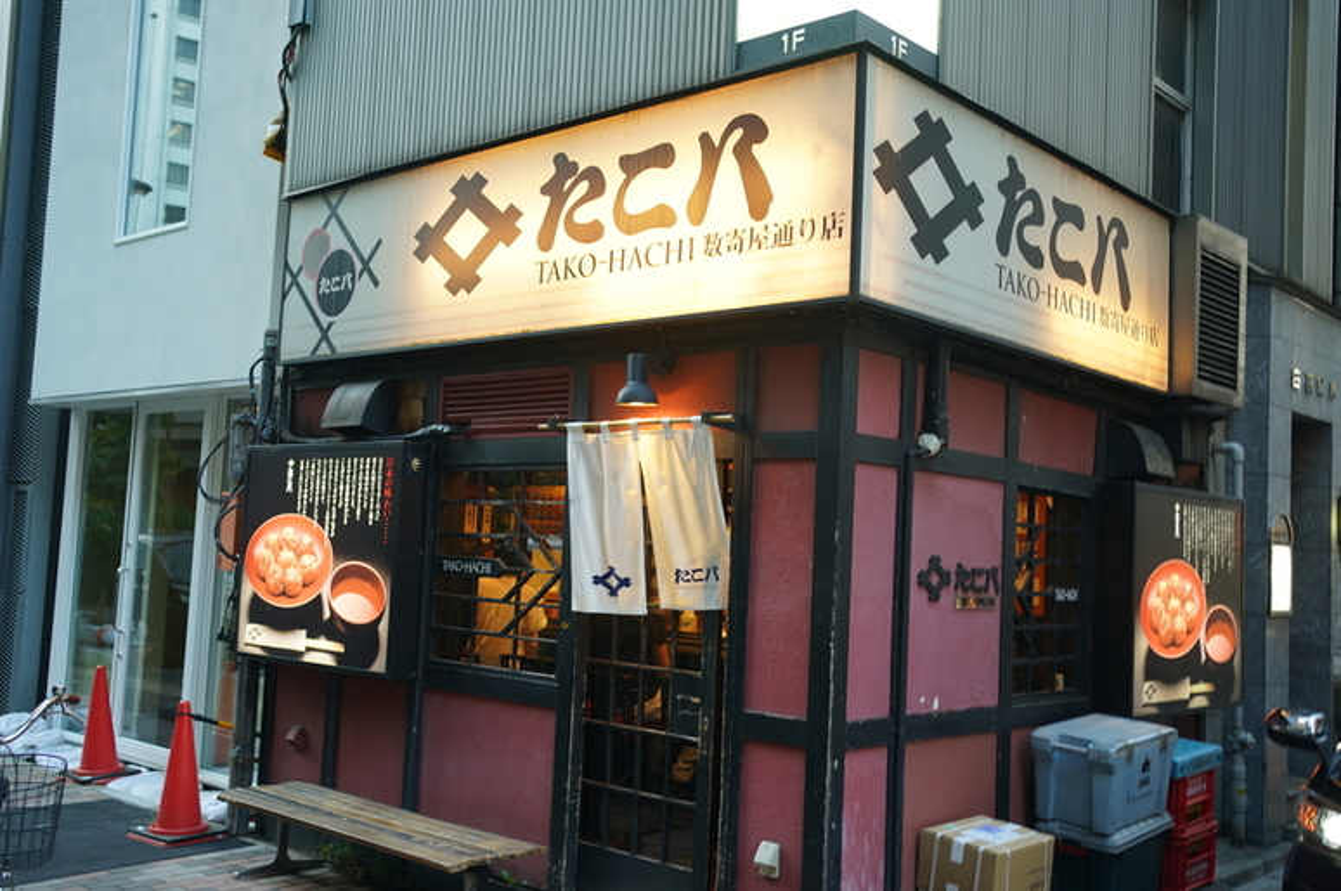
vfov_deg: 37.8
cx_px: 670
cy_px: 446
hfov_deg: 54.5
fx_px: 1302
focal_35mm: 35
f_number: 2.5
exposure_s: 1/40
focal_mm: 35
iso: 200
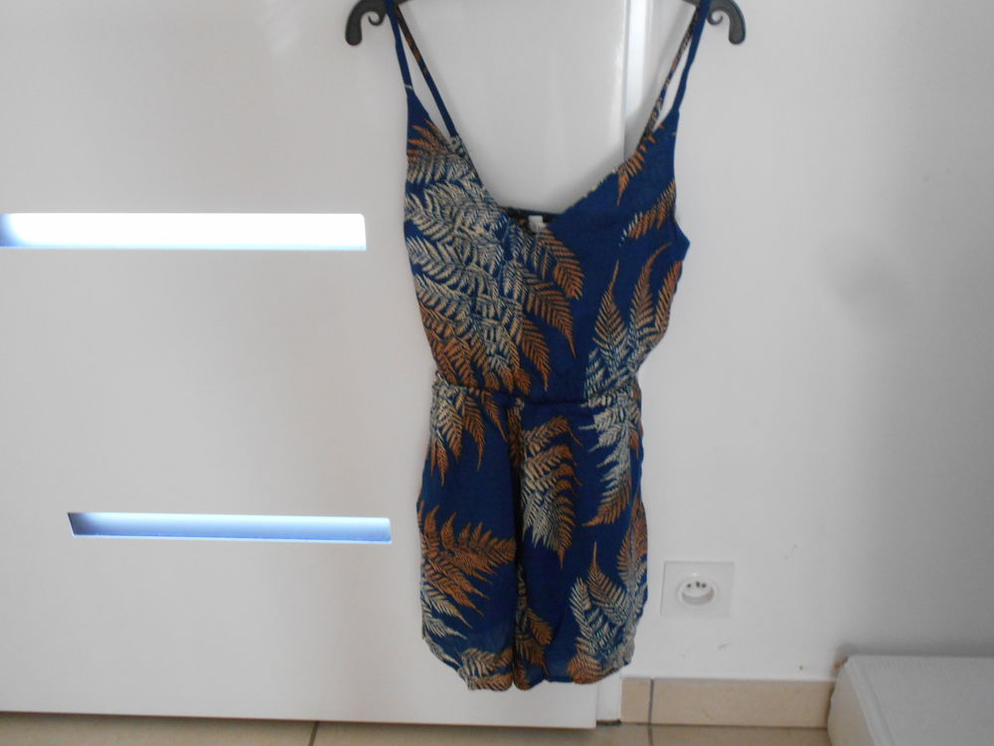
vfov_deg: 41.8
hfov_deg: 54.0
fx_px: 976
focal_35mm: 34
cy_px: 373
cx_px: 497
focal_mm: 5.8
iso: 400
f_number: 3.6
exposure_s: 1/13
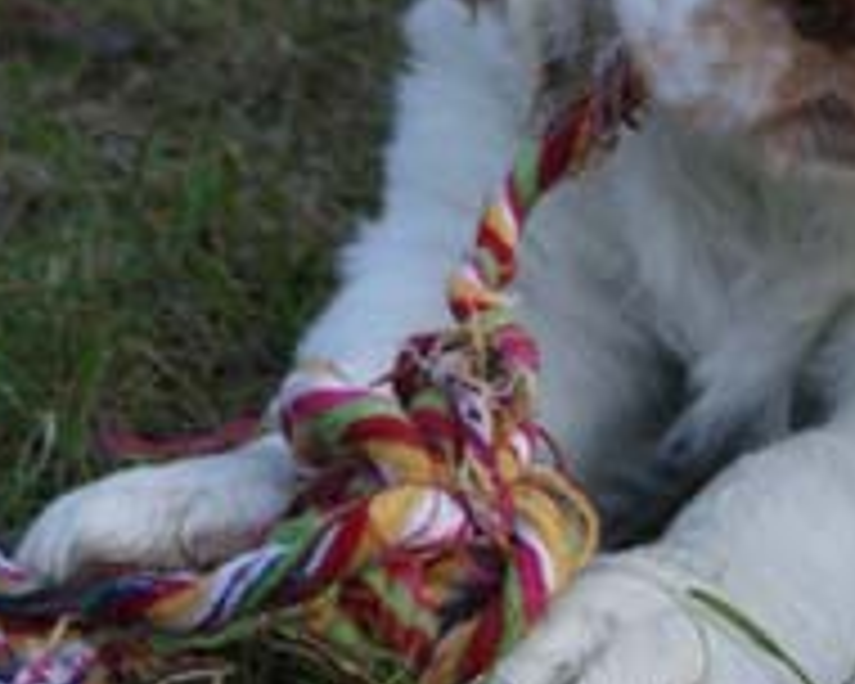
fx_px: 9869
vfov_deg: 4.0
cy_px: -32
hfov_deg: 5.0
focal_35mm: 390
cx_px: 760
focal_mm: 70
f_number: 5.6
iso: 160
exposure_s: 1/125
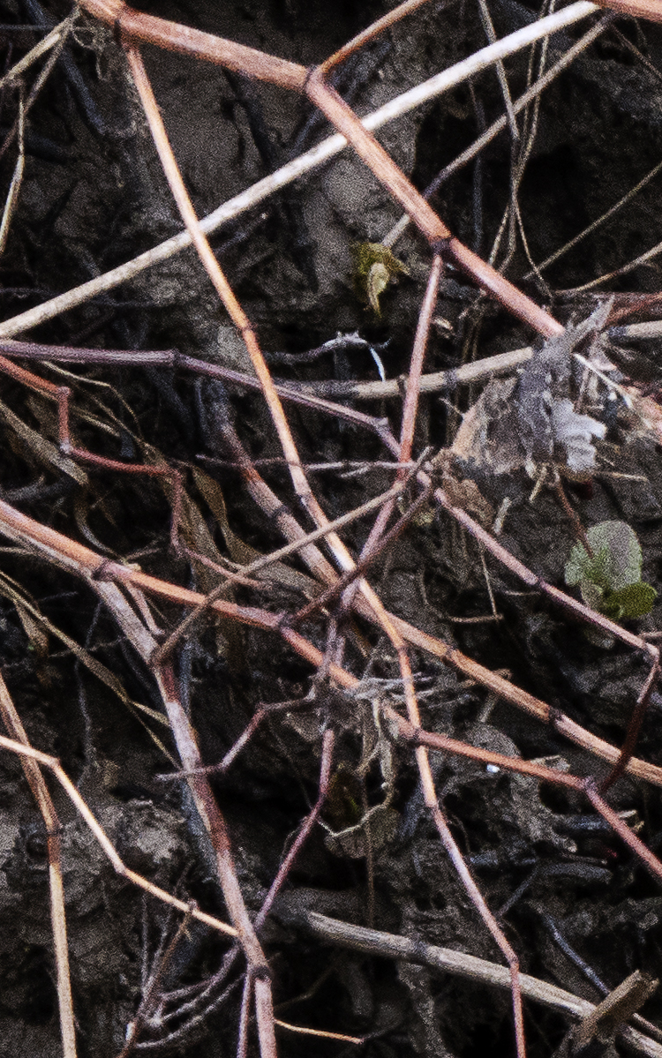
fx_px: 26830
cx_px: 2279
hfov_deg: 1.4
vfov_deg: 2.3
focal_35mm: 930
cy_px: 296
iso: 400
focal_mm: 73.3
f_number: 10
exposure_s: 1/50
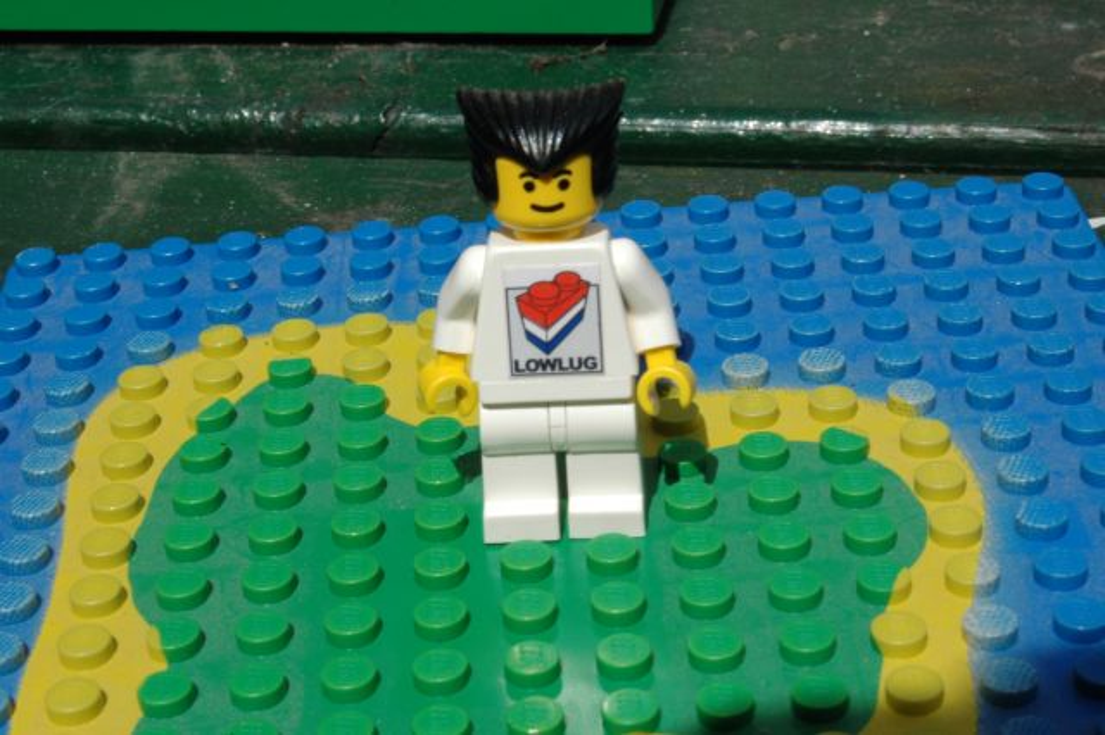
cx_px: 552
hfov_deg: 24.2
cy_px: 368
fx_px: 2577
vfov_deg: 16.2
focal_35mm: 84
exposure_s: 1/125
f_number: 32
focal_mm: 56
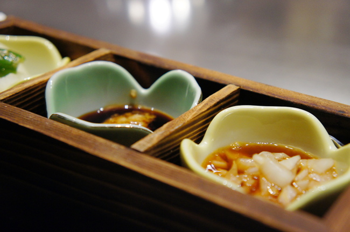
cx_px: 175
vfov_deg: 23.7
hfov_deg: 35.1
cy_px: 116
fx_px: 553
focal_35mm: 57
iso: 800
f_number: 4.5
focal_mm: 38
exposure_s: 1/25
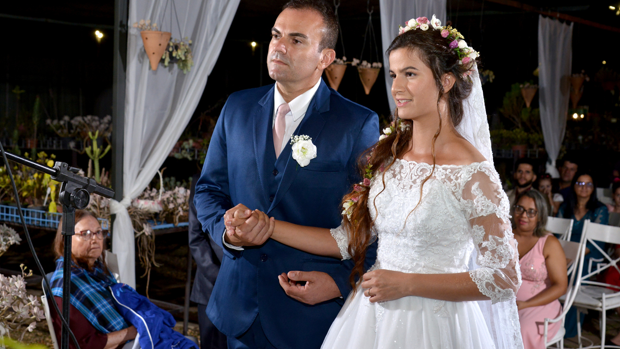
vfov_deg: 21.8
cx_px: 309
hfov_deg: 37.8
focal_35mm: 55
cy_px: 154
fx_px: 904
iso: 1600
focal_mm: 52
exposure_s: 1/60
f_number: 6.3
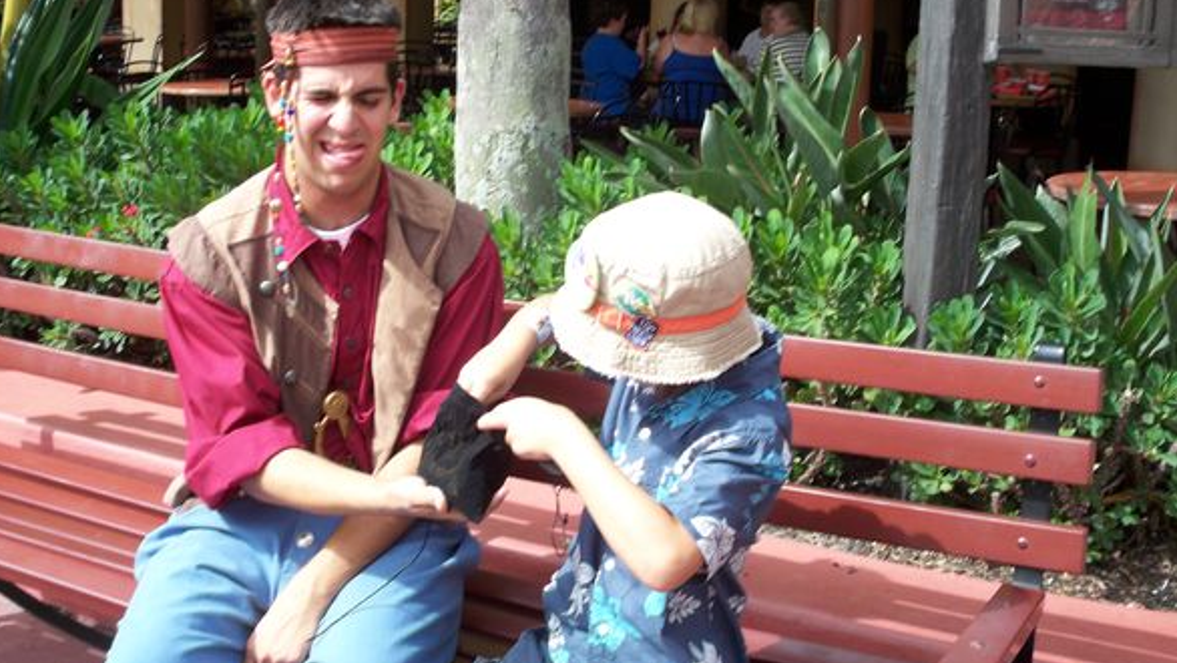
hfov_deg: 46.4
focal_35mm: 44
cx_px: 568
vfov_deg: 26.9
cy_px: 211
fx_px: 1374
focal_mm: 7.9
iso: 64
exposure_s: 1/250
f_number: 3.4
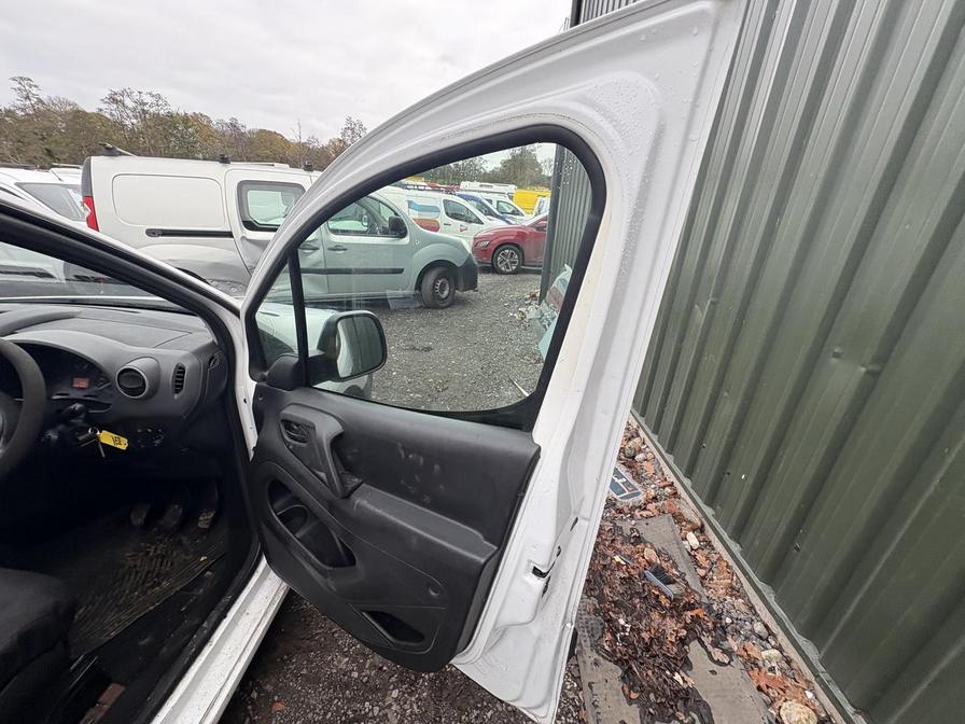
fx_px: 390
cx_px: 482
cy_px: 362
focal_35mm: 14
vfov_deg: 85.7
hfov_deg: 102.1
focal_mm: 2.22
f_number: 2.2
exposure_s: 1/164
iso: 40
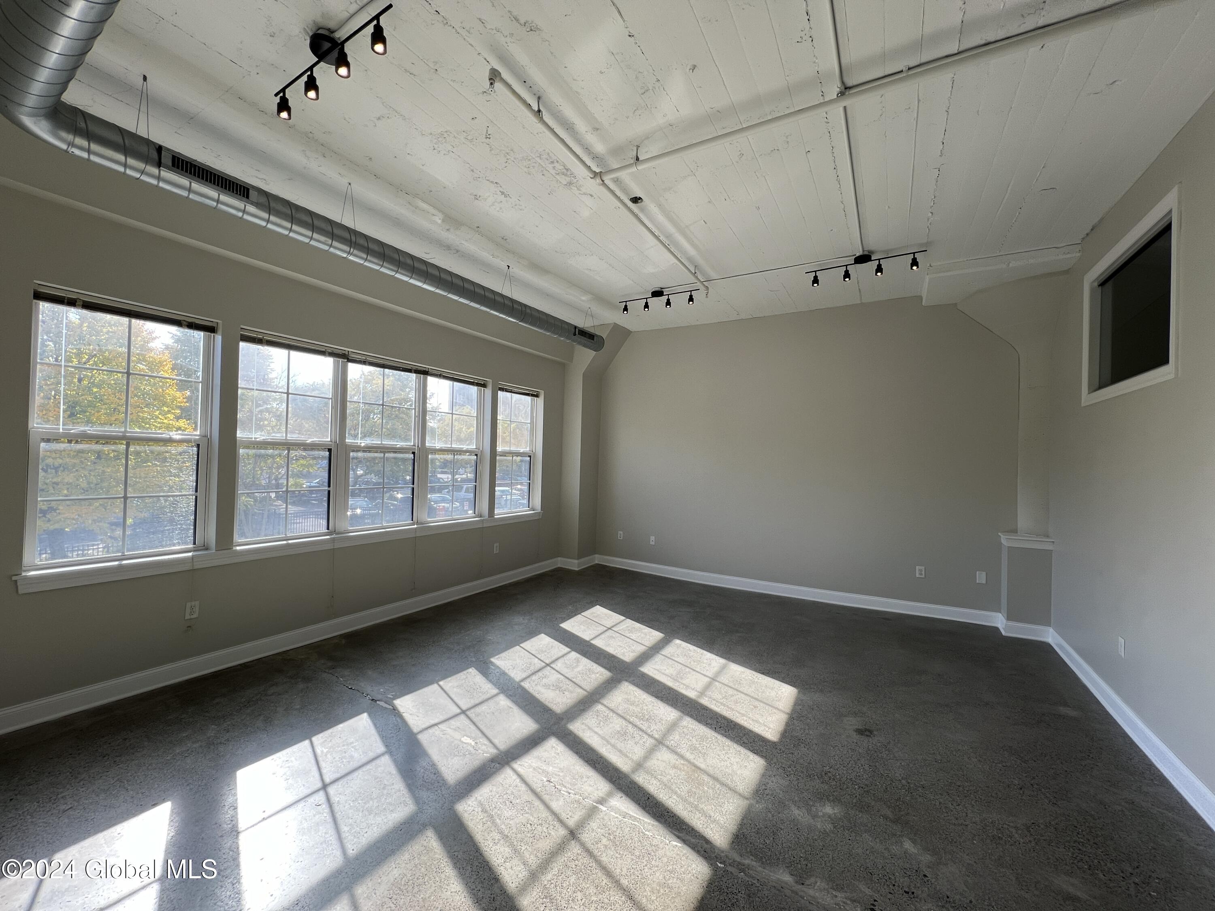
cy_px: 456
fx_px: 456
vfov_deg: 89.9
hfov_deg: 106.2
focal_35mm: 13
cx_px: 608
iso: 32
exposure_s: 1/208
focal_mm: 1.57
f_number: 1.8
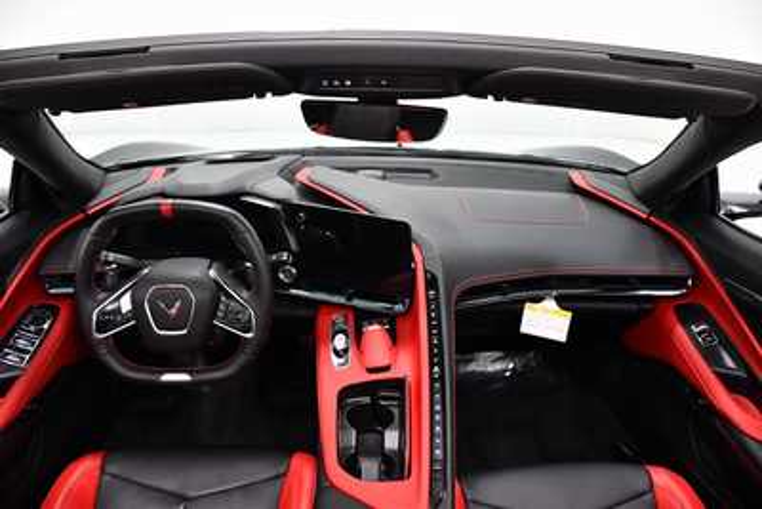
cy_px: 254
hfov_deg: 67.4
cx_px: 381
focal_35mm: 27
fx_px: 572
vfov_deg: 48.0
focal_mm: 18
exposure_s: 1/125
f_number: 3.5
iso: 2500
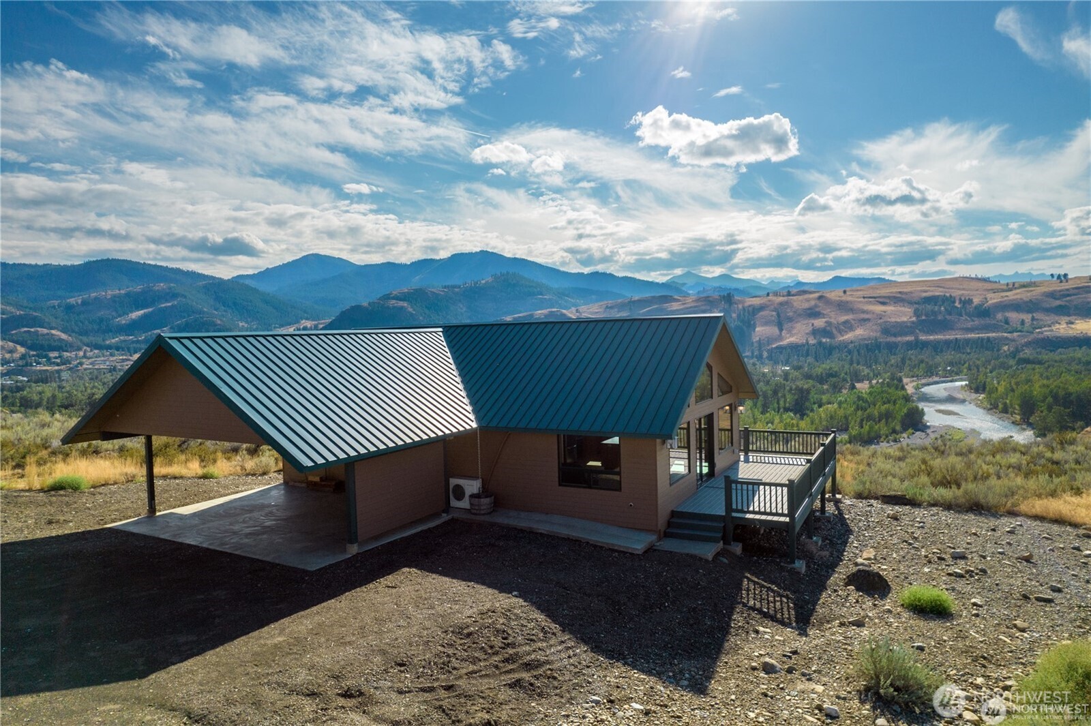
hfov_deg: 78.6
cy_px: 363
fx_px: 666
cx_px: 546
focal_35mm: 22
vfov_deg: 57.2
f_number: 2.8
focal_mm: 8.38
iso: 100
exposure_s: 1/4000
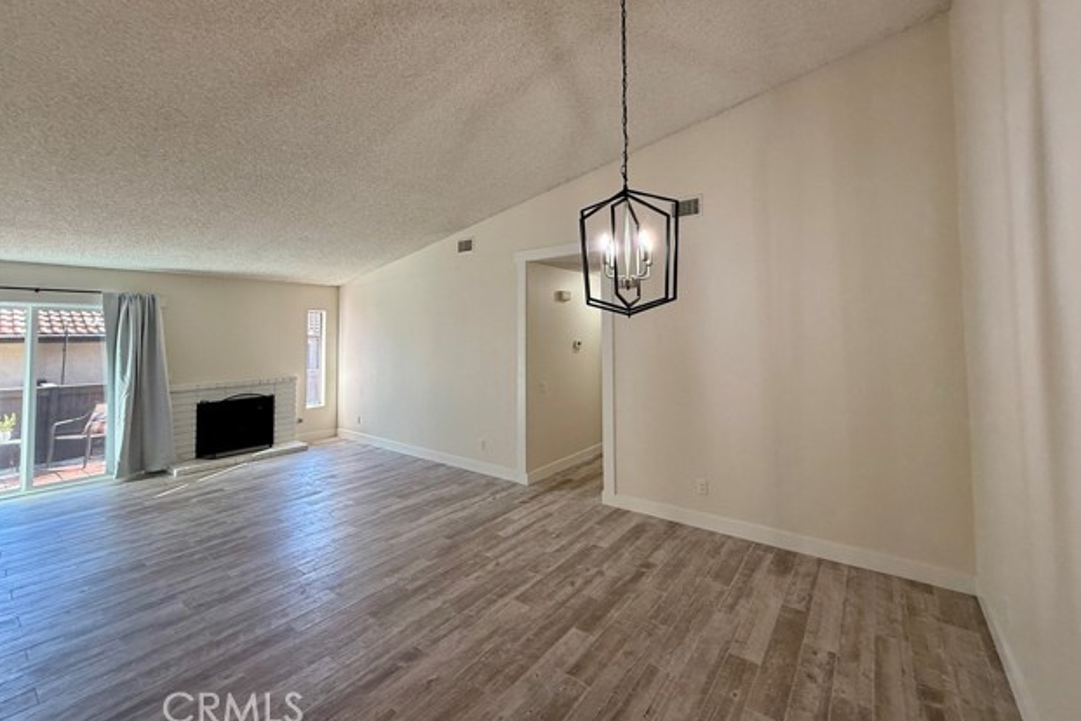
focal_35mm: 15
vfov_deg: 77.0
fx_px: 450
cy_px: 315
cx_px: 550
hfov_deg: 100.4
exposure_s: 1/120
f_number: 2.2
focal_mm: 2.22
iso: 160
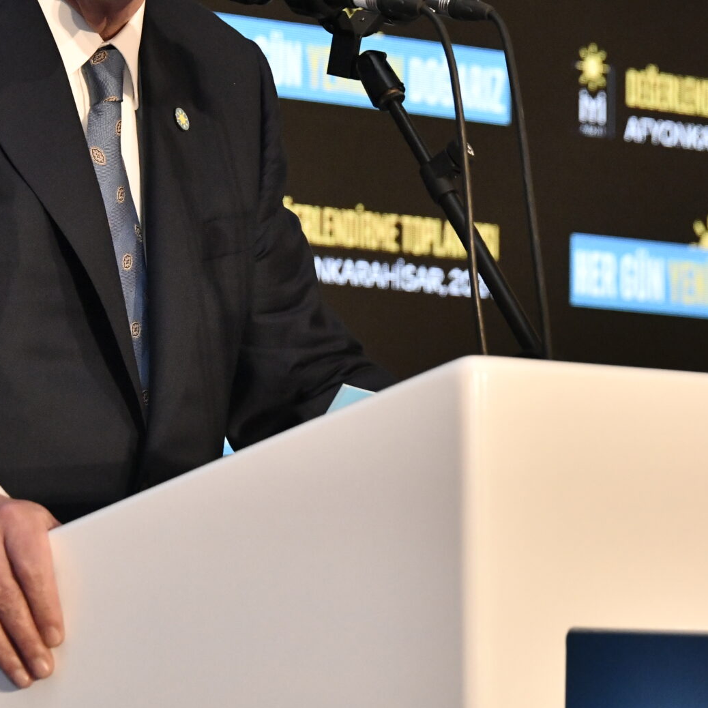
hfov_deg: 5.8
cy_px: 135
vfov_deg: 5.8
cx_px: 279
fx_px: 7035
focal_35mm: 304
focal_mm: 145
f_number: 6.7
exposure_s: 1/180
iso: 4500
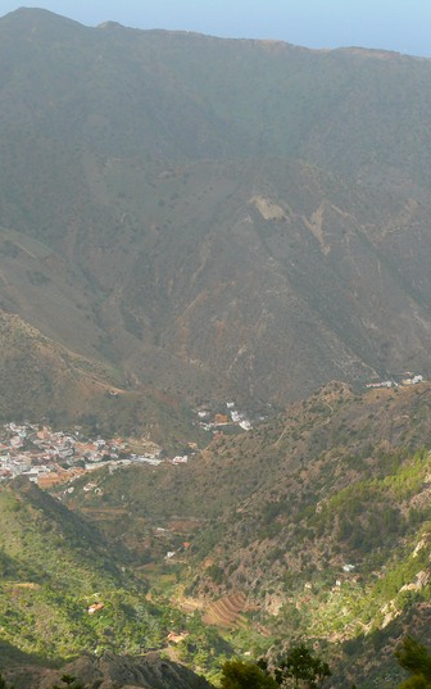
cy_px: 359
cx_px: 267
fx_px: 2084
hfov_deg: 11.8
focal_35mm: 111
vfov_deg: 18.8
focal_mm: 15.9
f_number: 4
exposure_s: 1/125
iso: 100
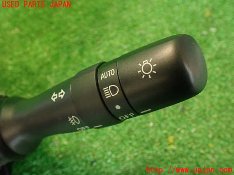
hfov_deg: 60.0
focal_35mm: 30
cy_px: 88
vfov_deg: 46.8
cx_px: 117
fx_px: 203
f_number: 2.3
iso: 400
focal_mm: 5.4
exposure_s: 1/30
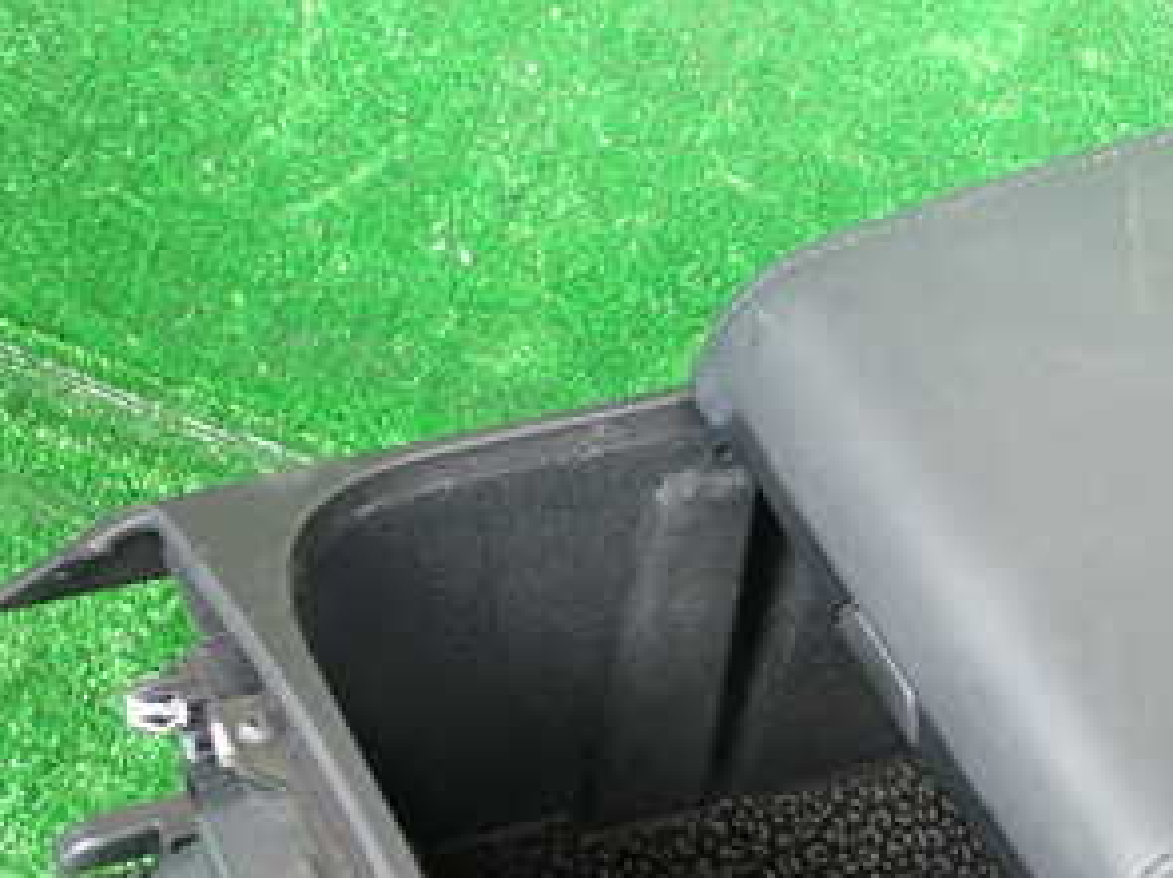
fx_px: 2066
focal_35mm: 61
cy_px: 795
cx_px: 970
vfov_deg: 23.4
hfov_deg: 30.8
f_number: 2.3
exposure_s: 1/50
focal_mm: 5.4
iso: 200
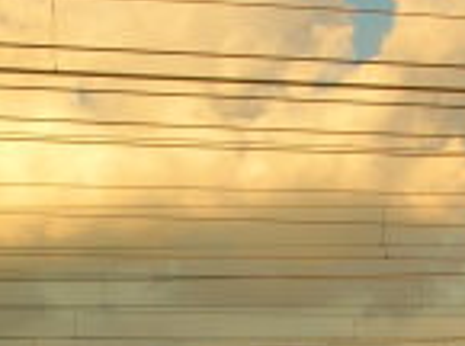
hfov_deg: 16.3
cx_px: 334
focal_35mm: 121
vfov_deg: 12.2
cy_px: 243
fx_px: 1621
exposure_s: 1/196
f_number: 5.6
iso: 50
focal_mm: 5.8
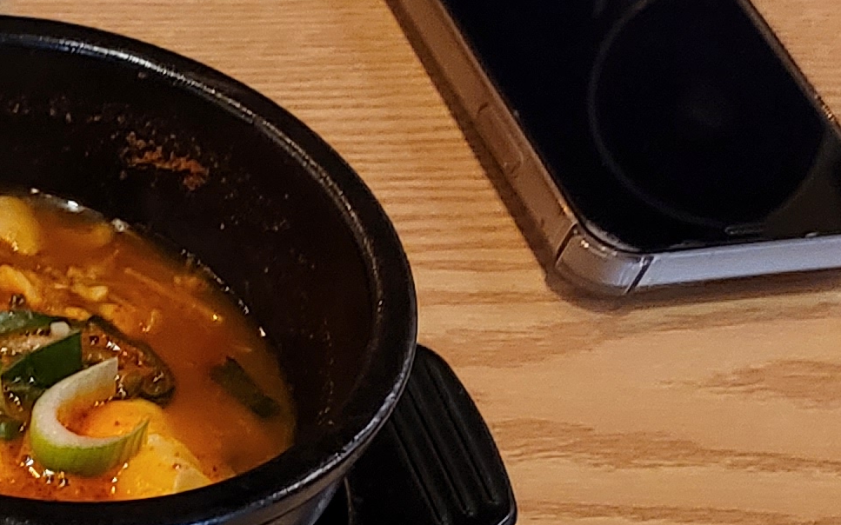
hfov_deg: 14.7
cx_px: -896
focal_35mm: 114
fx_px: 2612
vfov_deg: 10.4
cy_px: 1122
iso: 400
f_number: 1.8
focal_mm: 4.25
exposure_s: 1/40
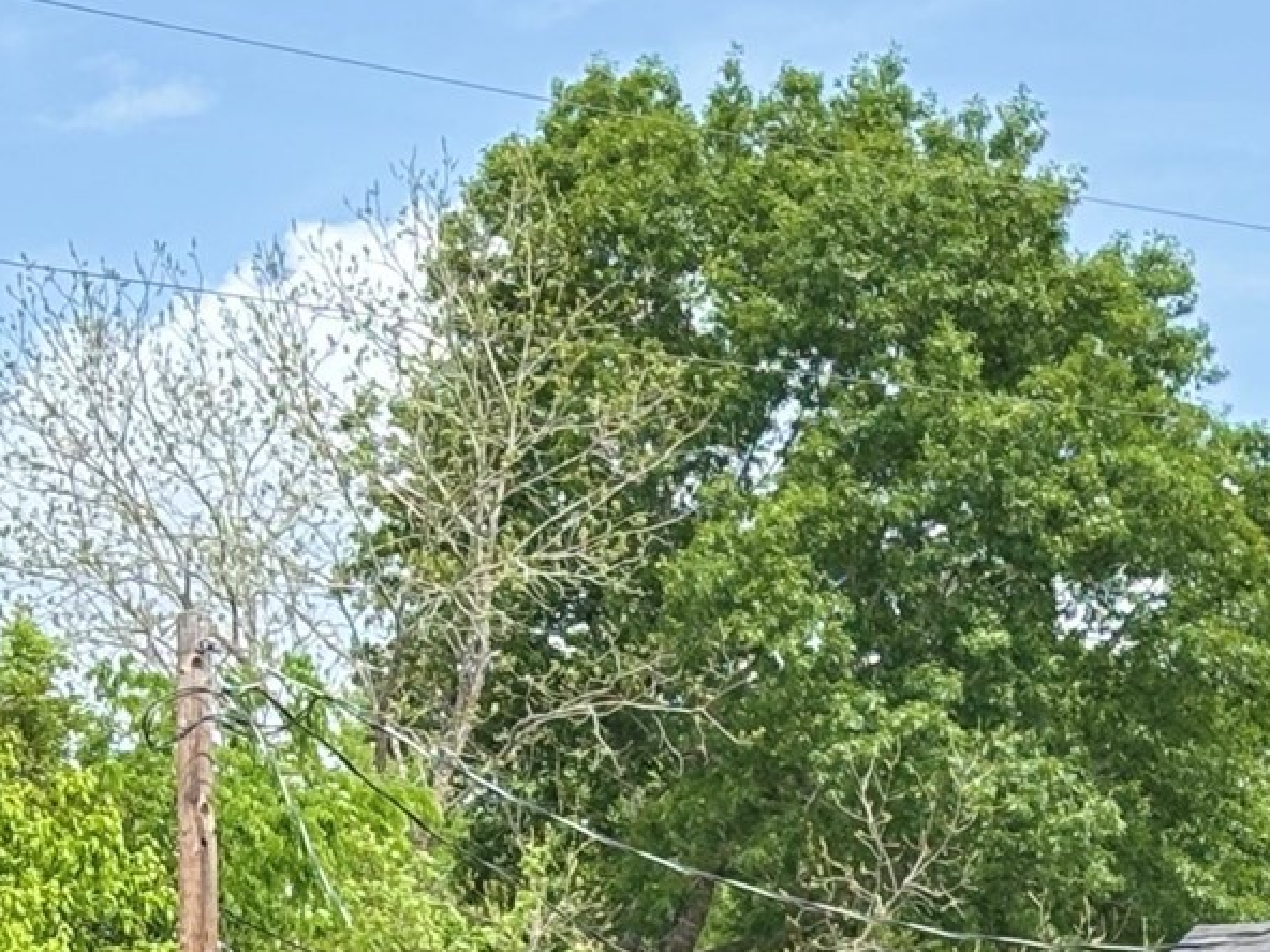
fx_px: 6604
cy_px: 1370
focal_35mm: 180
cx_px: 1806
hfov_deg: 10.7
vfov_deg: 8.1
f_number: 1.6
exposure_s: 1/1344
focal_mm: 5.96
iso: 32
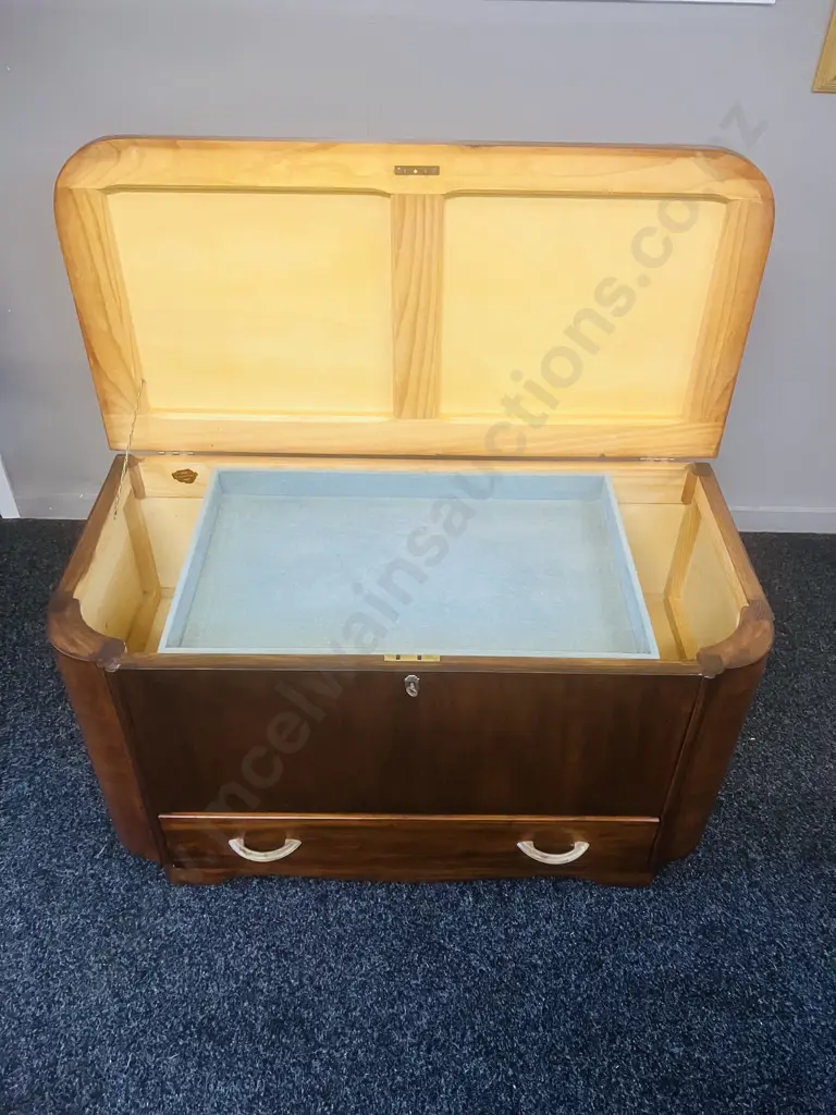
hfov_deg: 49.7
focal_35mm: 28
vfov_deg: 63.4
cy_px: 558
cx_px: 418
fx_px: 902
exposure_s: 1/50
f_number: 1.8
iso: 250
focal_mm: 3.99
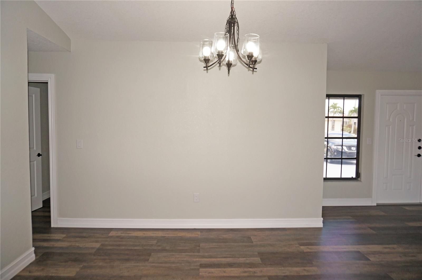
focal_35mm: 24
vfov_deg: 53.0
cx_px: 211
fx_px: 281
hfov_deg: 73.8
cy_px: 140
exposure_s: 1/160
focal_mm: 16
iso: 250
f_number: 4
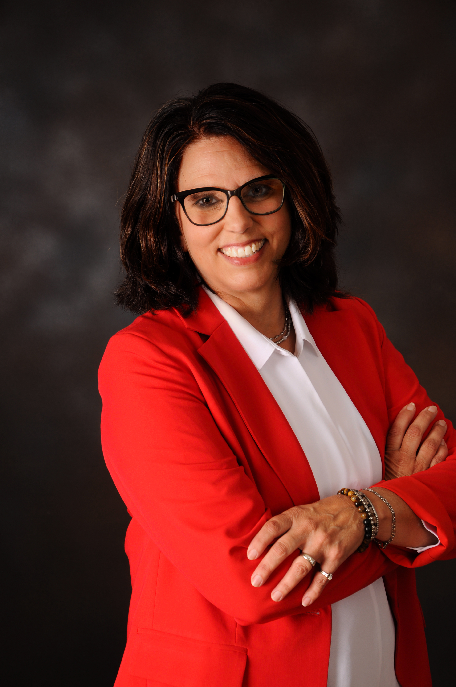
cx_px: 228
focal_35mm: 93
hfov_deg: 14.7
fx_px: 1771
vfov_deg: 21.9
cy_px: 344
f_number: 9
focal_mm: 62
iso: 125
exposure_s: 1/100
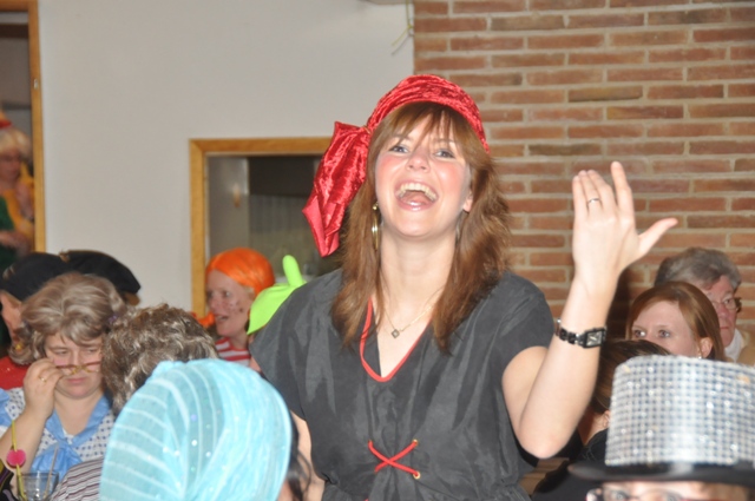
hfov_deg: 19.5
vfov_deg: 13.0
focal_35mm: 105
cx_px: 378
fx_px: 2199
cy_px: 250
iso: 1000
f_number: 6.3
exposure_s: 1/60
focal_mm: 70
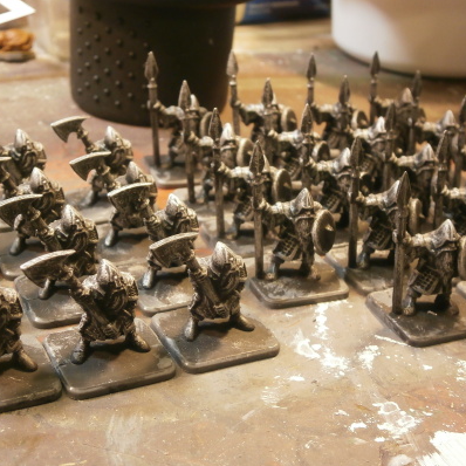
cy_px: 234
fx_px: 853
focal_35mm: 56
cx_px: 222
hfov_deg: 30.6
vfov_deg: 30.6
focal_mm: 8.3
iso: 200
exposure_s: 1/8
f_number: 3.4
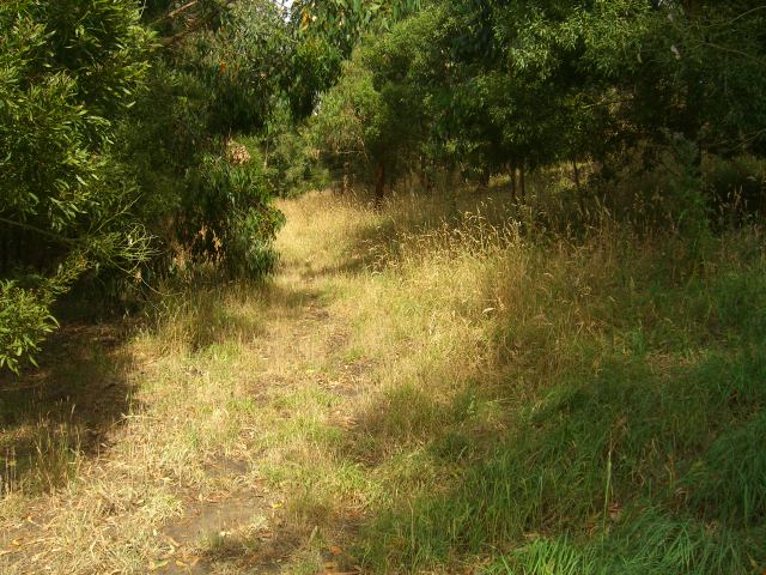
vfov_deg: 37.7
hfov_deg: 49.0
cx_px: 383
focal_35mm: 38
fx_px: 841
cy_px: 288
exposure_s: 1/200
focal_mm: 7.9
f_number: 4
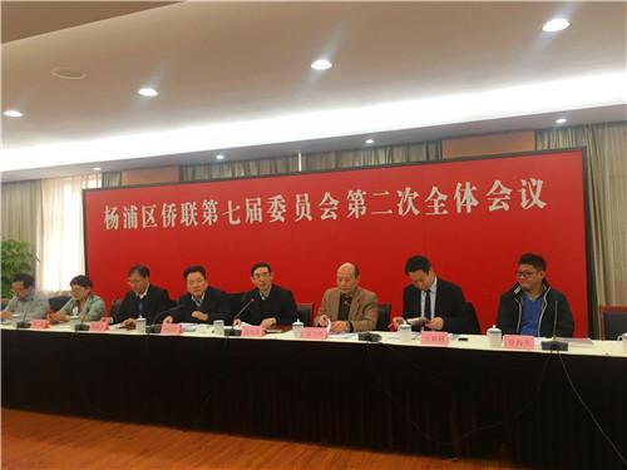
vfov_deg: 48.2
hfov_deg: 61.7
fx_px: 525
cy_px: 235
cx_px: 314
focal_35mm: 29
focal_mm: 4.15
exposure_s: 1/33
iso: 80
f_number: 2.2
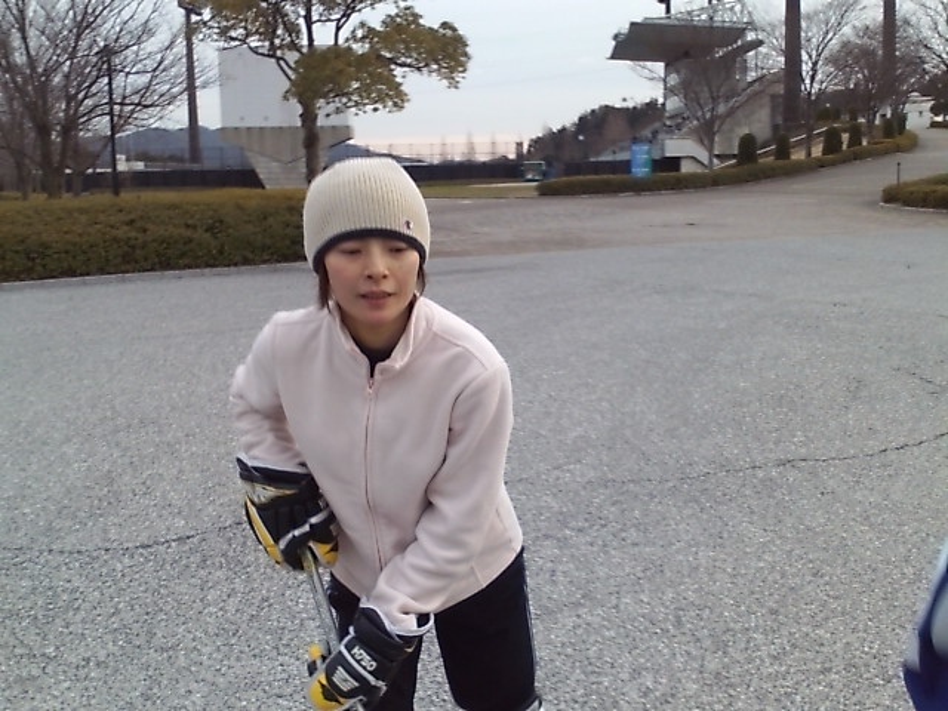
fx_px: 794
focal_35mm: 29
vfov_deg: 48.2
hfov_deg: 61.7
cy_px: 356
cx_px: 474
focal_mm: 3.73
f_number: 3.5
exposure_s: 1/66.7
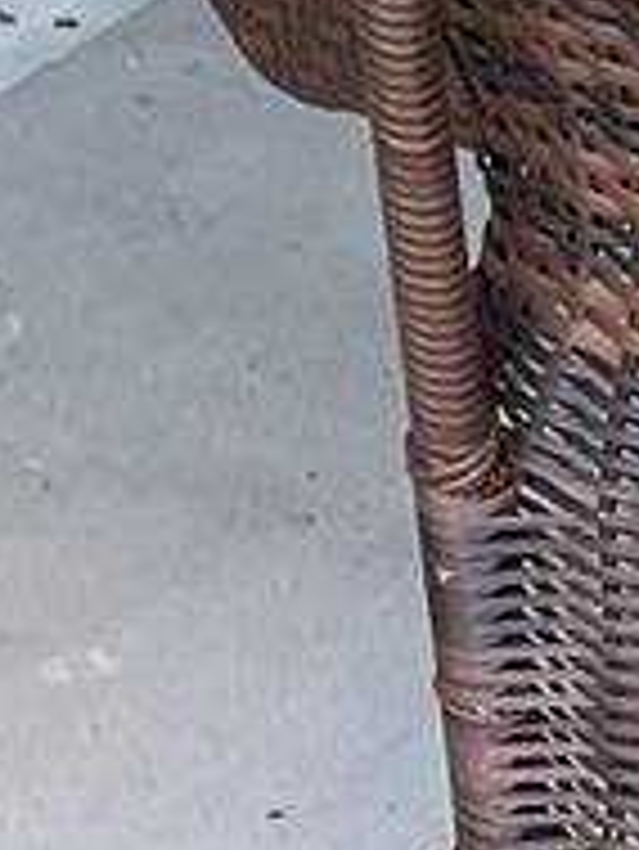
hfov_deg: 8.0
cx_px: -158
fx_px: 4524
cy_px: -715
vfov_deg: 10.1
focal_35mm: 184
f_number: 1.8
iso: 64
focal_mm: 3
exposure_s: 1/122
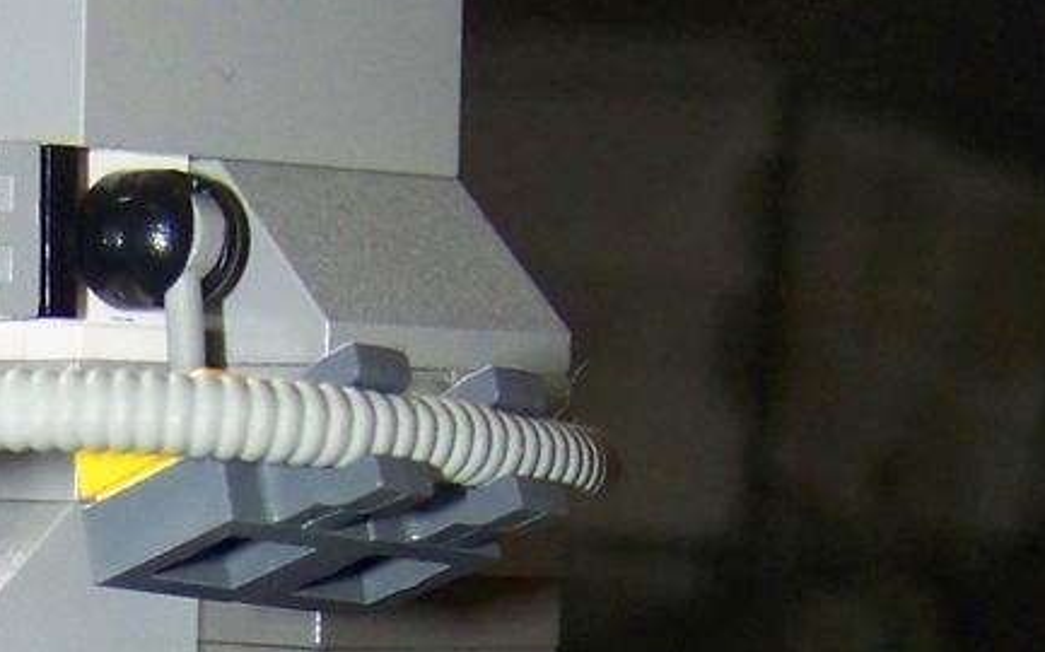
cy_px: 1256
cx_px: -125
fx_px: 4070
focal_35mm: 143
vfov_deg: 8.7
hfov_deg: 14.3
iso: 200
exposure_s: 1/30
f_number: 2.8
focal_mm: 6.3
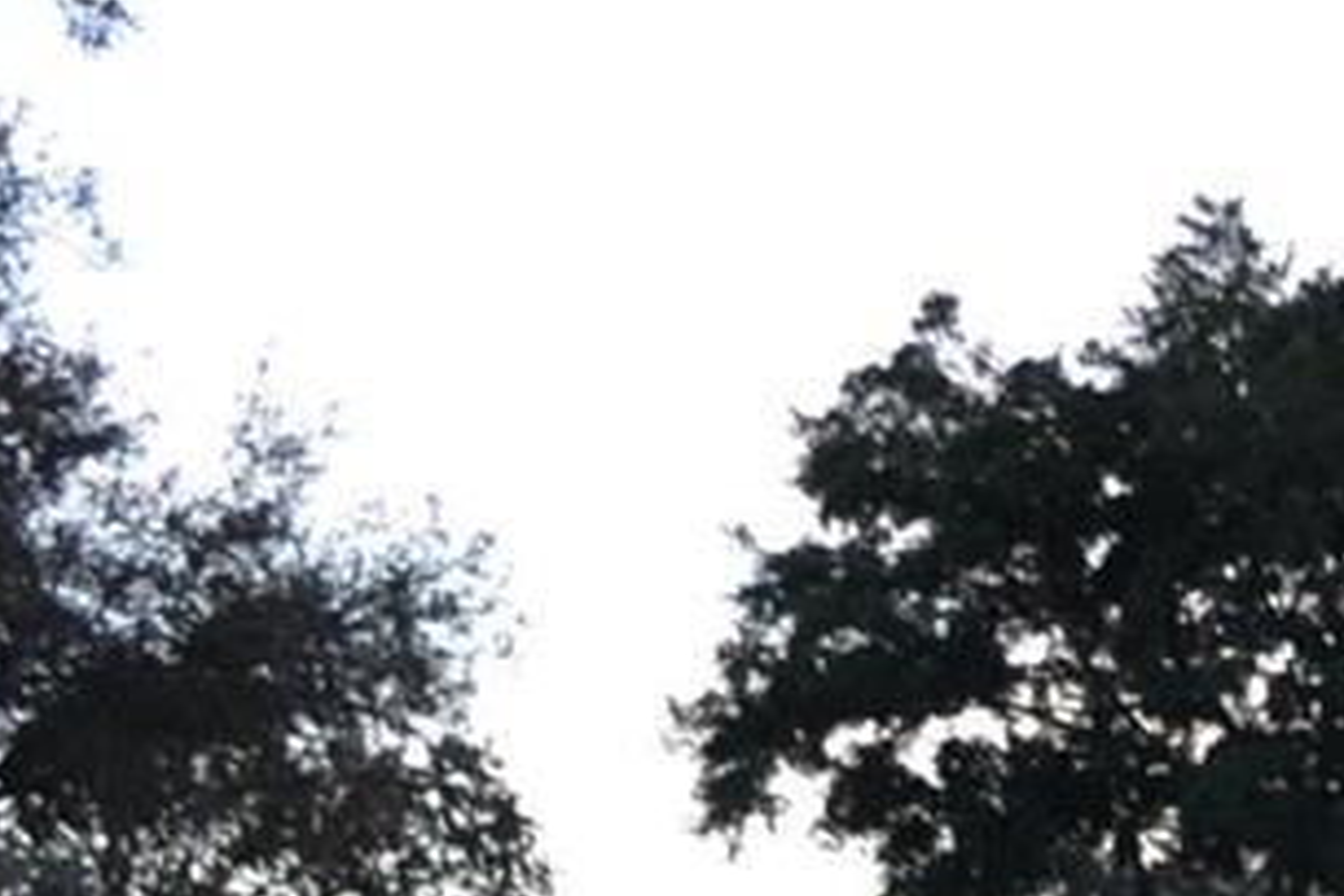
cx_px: 2692
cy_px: 1829
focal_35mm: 181
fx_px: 6757
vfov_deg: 7.3
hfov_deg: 10.4
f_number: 4
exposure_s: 1/125
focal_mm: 18
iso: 100
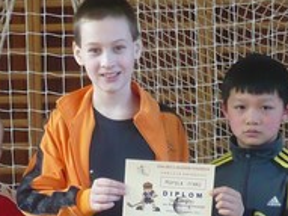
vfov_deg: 7.6
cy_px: 314
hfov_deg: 10.3
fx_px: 1596
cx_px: 119
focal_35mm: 192
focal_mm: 7.5
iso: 200
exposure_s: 1/60
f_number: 3.2
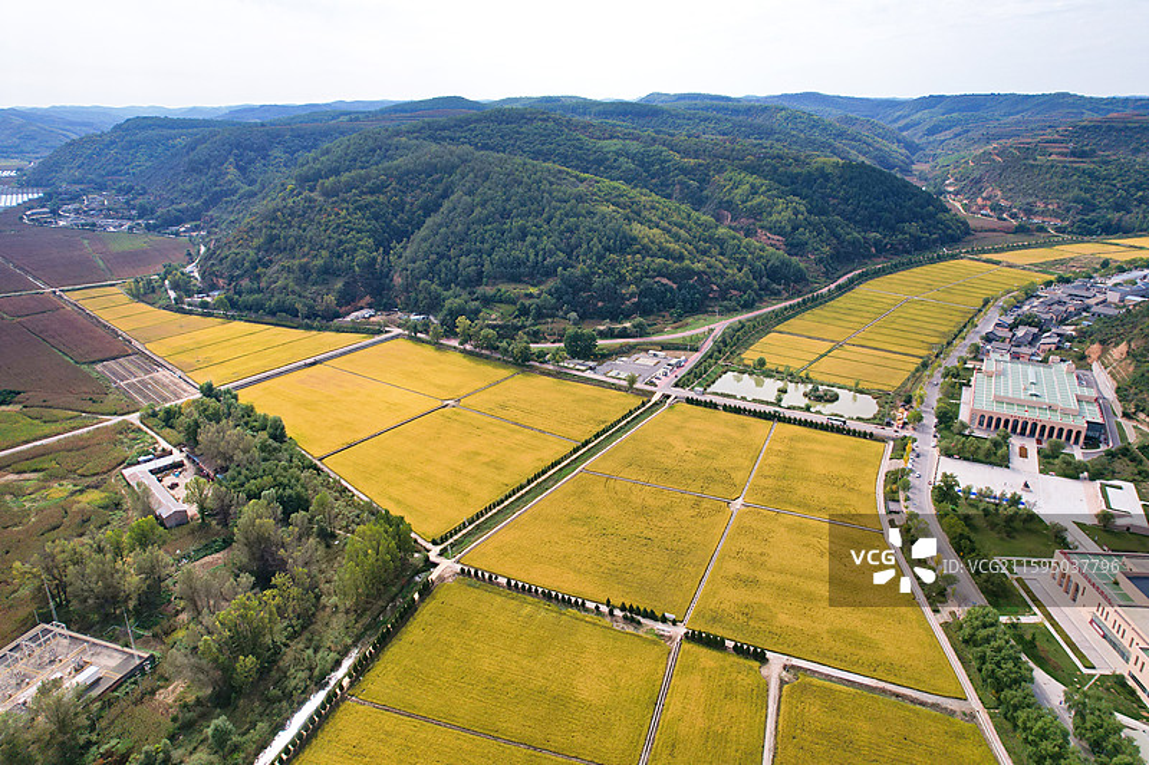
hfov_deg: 78.6
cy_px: 382
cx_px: 574
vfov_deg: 57.2
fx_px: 702
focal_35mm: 22
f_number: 2.8
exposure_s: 1/2000
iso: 100
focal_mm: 8.38
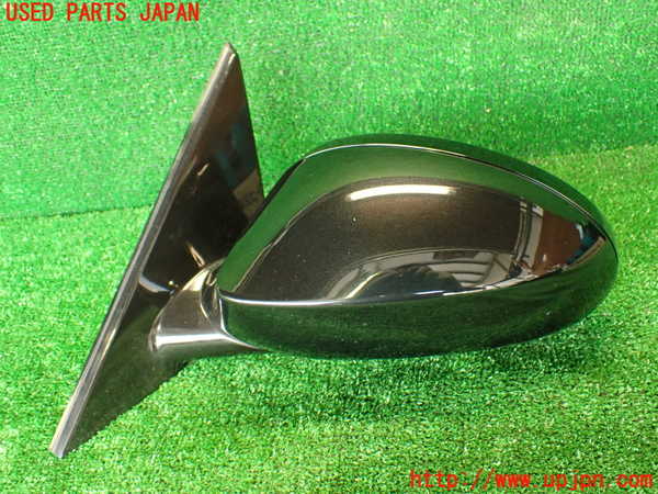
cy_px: 247
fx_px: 684
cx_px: 329
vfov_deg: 39.7
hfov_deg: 51.4
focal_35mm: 36
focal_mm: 6.37
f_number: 2.5
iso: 640
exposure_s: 1/40
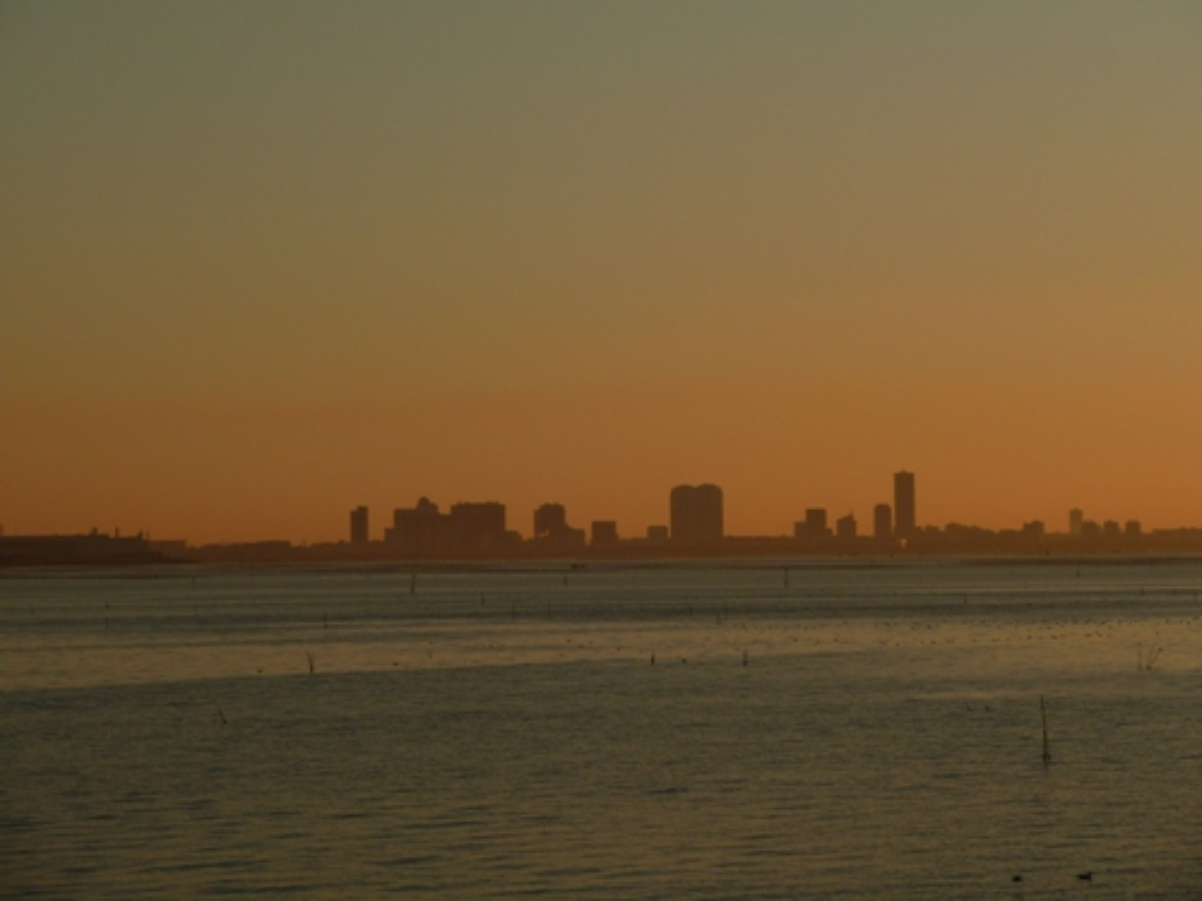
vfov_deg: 11.6
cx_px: 601
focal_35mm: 128
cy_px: 450
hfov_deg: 15.4
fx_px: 4445
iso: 80
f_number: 5.6
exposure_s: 1/640
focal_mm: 21
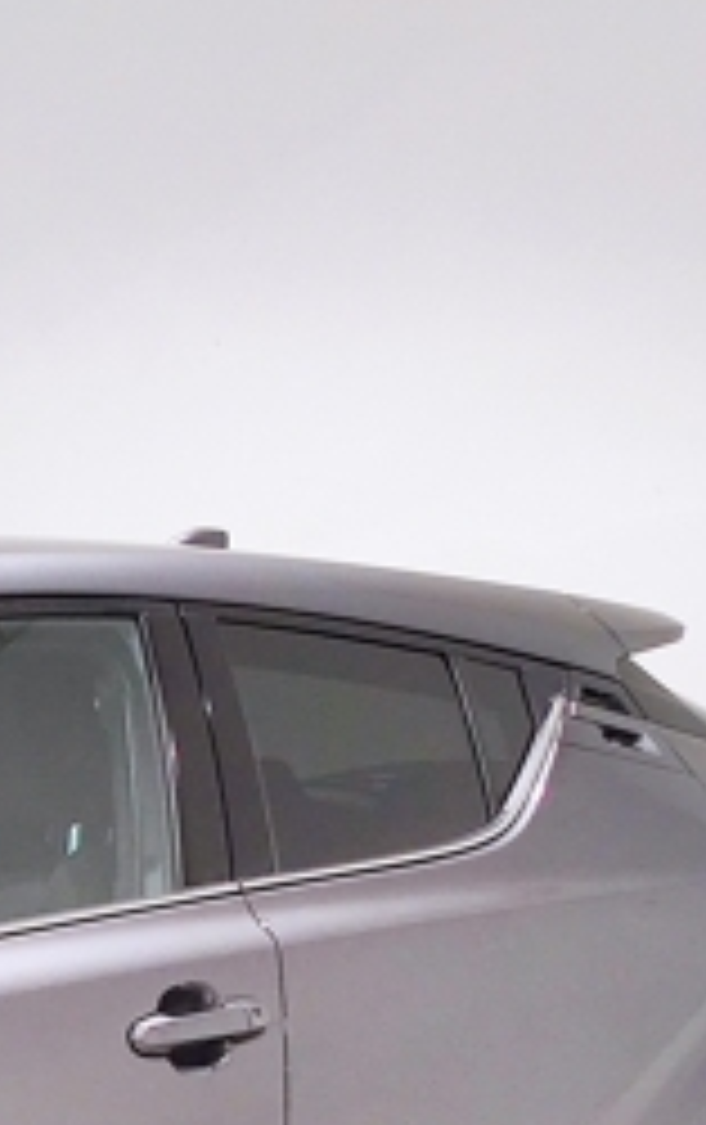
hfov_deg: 8.5
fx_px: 4541
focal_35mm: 148
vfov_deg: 13.8
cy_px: 1305
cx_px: -650
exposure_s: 1/50
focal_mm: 4.75
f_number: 1.75
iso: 721
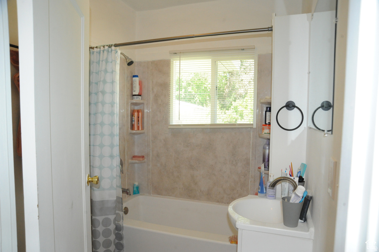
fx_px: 252
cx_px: 190
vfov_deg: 53.1
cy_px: 126
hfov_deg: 73.8
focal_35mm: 24
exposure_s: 1/200
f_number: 8
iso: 4000
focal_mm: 24
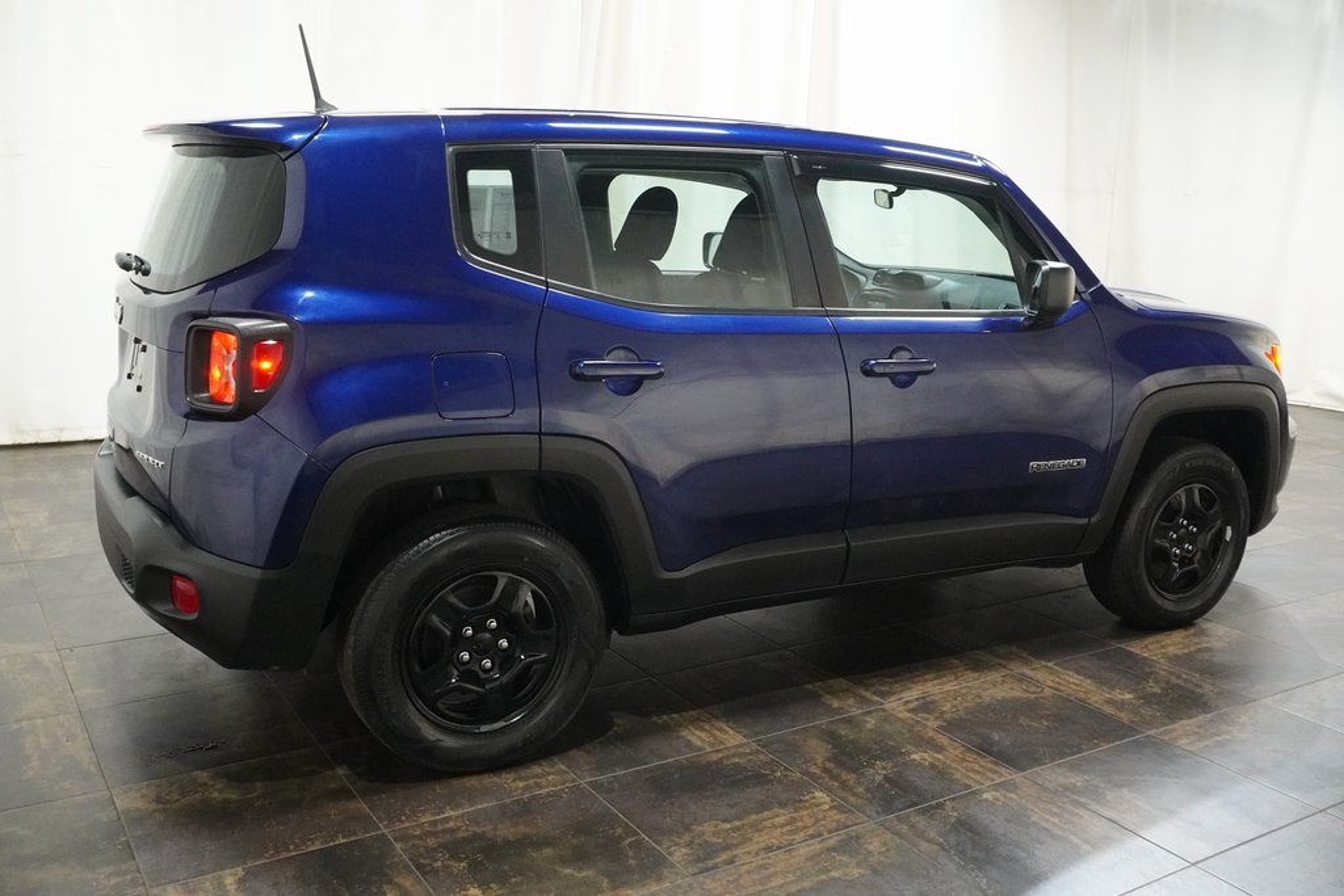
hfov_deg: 57.2
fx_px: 1232
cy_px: 448
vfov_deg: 40.0
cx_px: 672
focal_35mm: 33
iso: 5000
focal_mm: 22
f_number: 7.1
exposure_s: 1/100
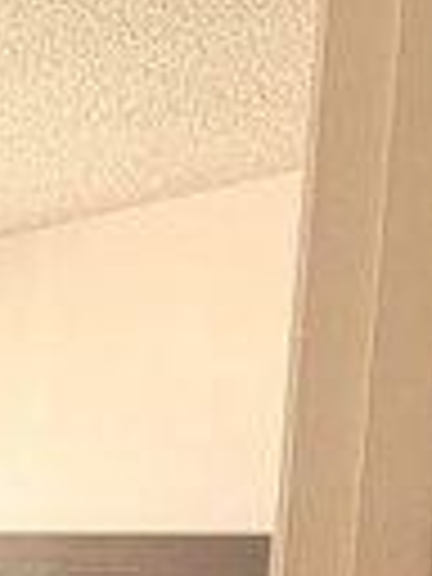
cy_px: 666
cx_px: -508
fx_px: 1165
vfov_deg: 25.3
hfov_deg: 15.3
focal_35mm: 70
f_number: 2.2
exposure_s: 1/121
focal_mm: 2.22
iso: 160
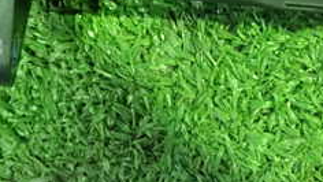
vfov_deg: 14.0
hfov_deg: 25.6
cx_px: 170
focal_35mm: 83
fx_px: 711
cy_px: -51
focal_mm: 5.5
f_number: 2.3
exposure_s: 1/30
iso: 1250
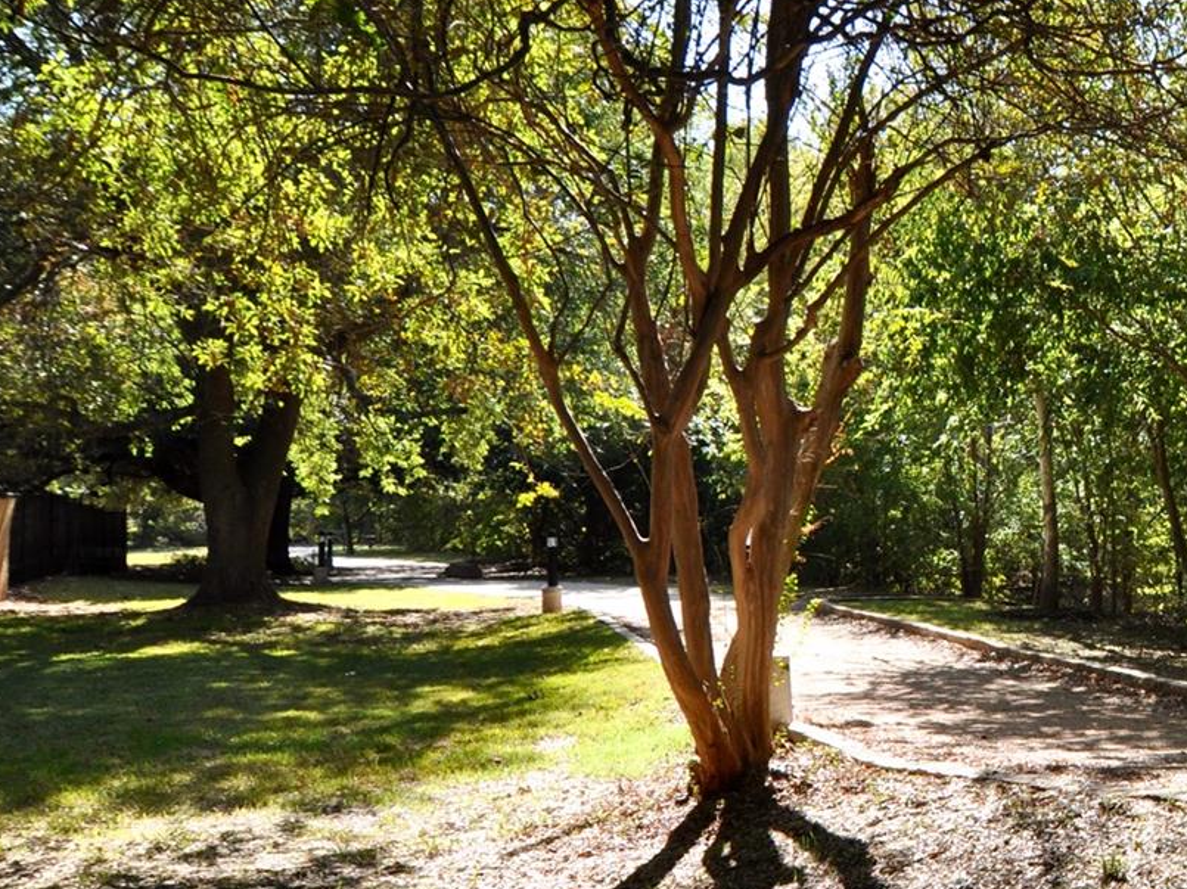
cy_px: 534
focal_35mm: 44
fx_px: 1508
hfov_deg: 37.0
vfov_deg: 32.7
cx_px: 1264
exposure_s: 1/250
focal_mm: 12
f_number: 8
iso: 250
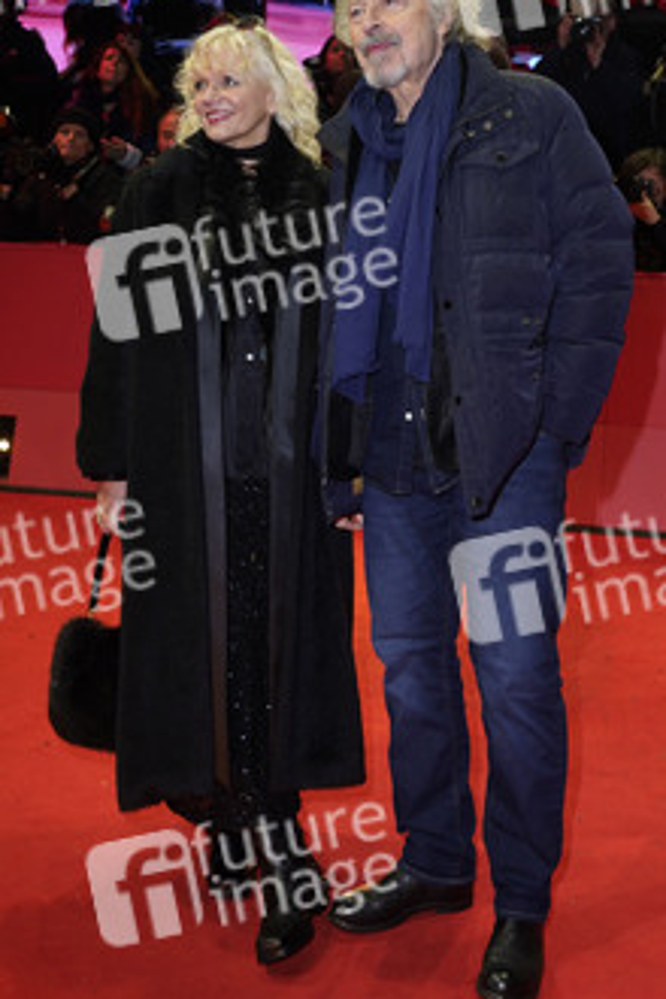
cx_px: 330
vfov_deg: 42.6
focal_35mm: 46
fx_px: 1276
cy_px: 421
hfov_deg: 29.2
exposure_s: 1/160
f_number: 5.6
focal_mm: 38
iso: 800
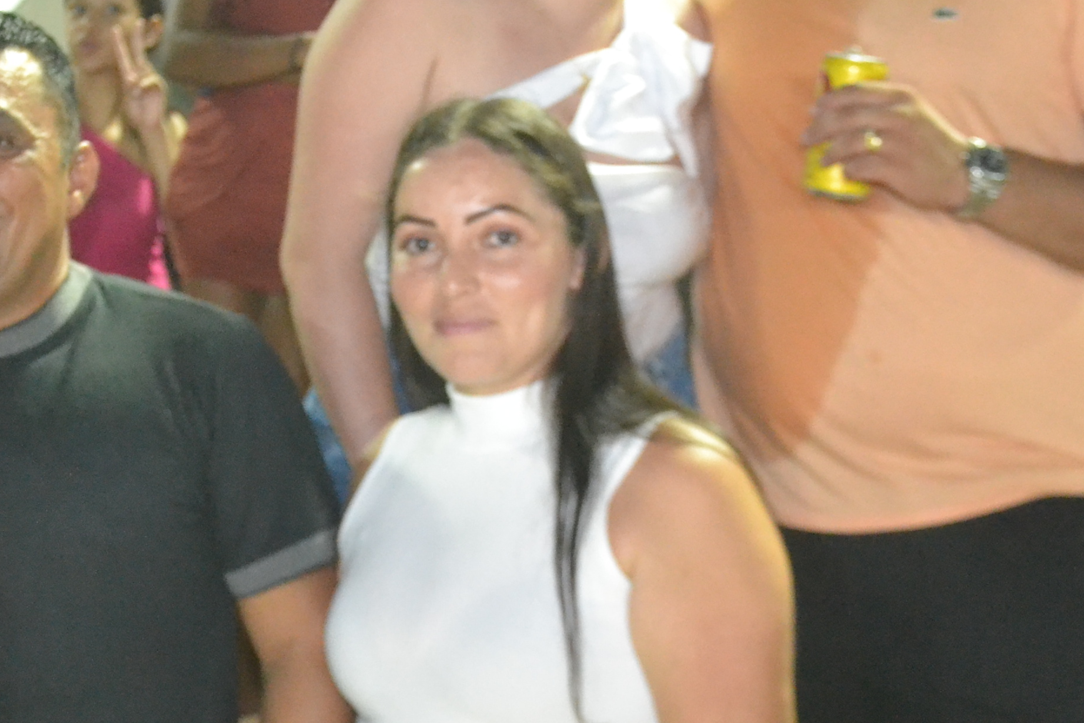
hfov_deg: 22.4
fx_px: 2710
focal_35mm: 90
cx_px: 298
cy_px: 327
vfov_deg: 15.2
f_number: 3.8
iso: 3200
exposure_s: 1/60
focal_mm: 24
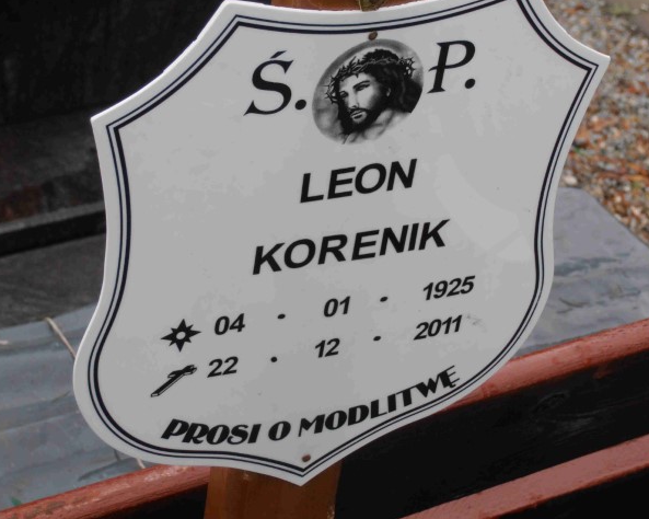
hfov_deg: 16.4
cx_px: 327
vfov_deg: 13.2
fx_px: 2247
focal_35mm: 117
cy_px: 257
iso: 100
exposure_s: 1/80
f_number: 5.5
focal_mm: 19.64
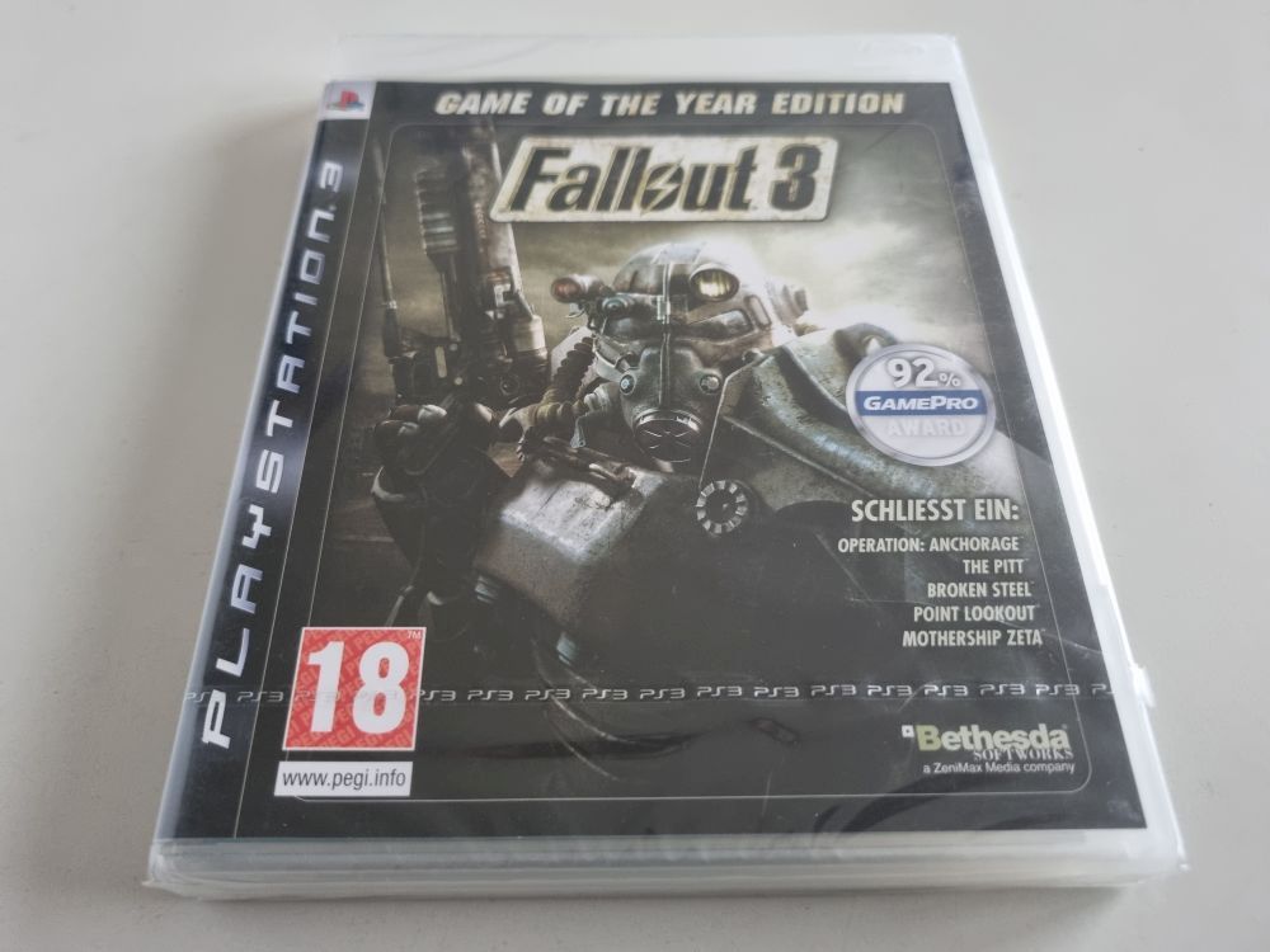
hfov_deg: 67.3
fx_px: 954
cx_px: 635
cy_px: 476
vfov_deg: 53.1
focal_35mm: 26
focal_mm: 5.4
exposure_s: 1/50
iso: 500
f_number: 1.8
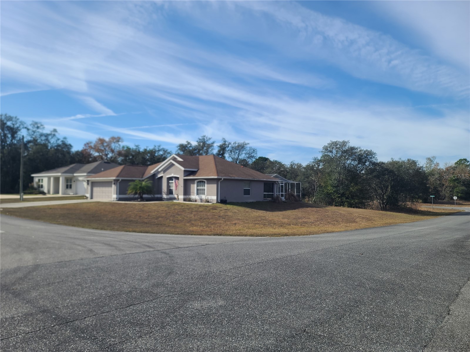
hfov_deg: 69.4
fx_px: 339
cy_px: 176
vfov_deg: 54.9
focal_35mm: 25
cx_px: 235
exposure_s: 1/827
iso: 16
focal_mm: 7
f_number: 1.8
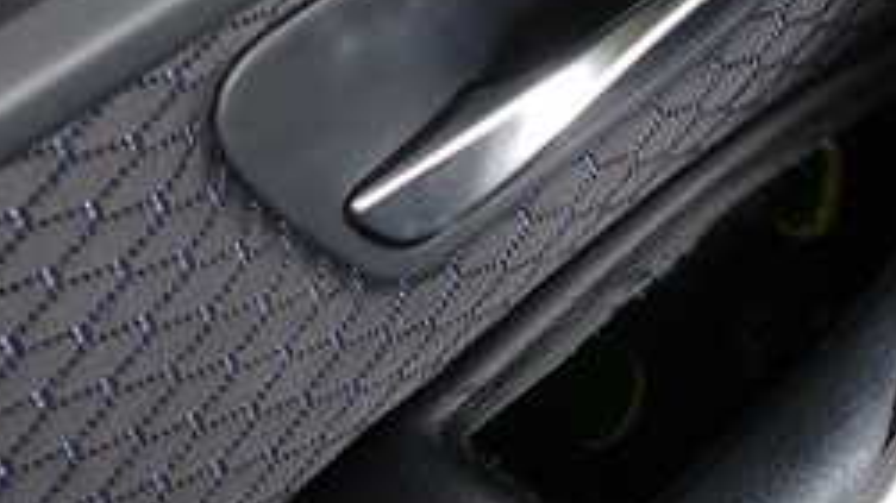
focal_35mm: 65
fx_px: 1544
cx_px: 671
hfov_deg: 31.8
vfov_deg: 18.5
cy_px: 210
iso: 160
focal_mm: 4.5
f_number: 2
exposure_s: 1/60
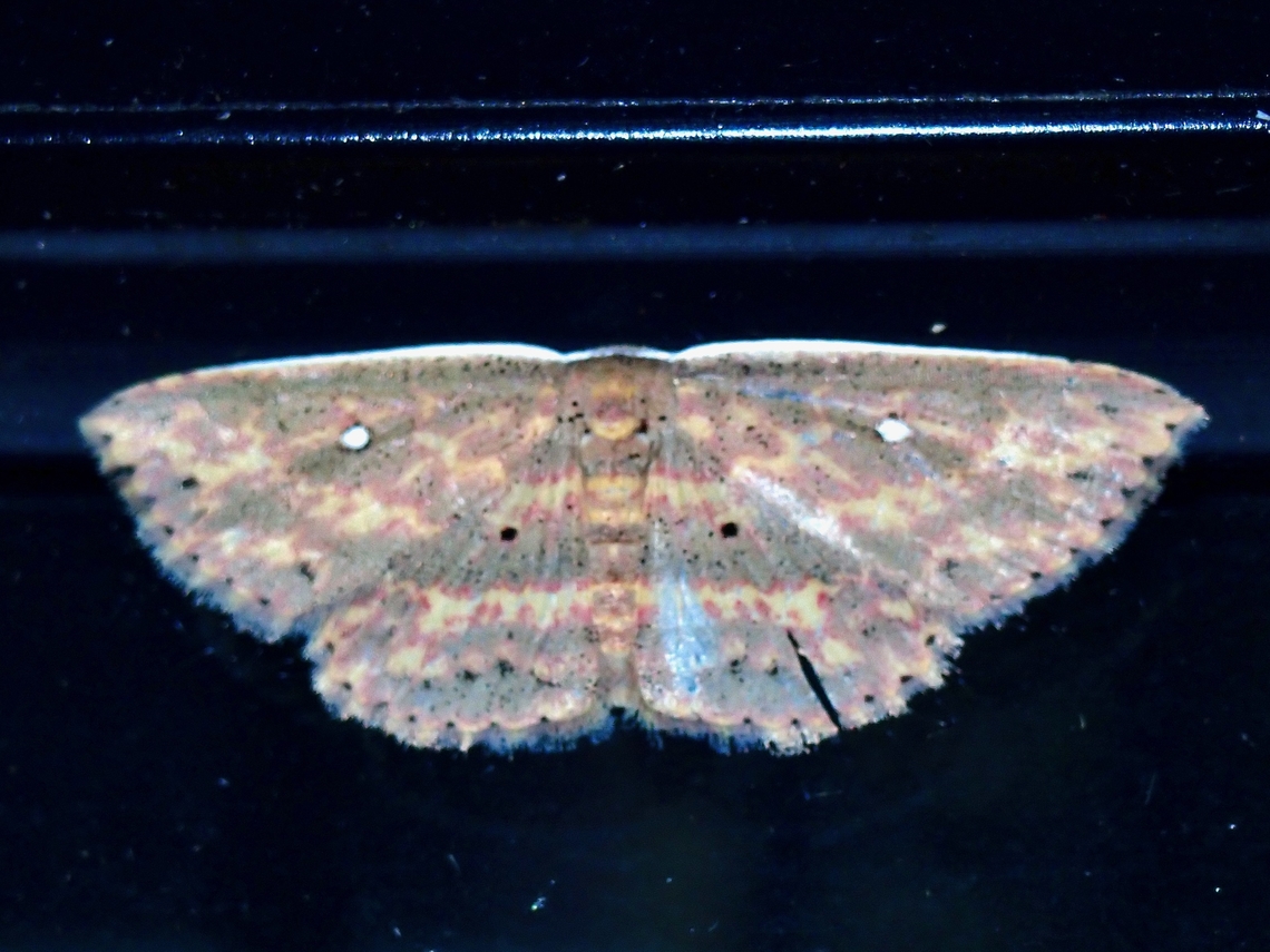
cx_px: 635
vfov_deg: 14.8
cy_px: 476
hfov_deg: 19.6
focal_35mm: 100
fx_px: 3669
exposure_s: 1/200
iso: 200
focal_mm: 18
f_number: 6.3
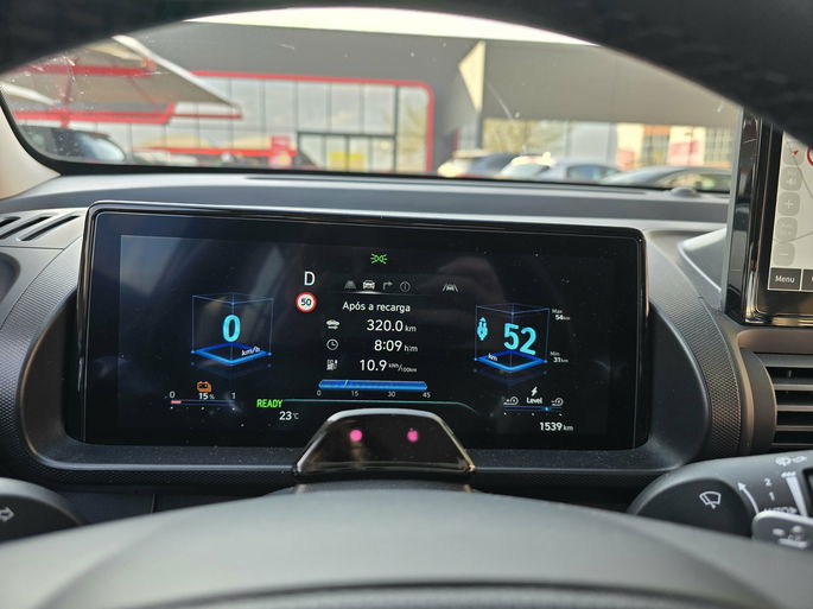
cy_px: 304
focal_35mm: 23
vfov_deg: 58.8
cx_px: 406
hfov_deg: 74.0
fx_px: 540
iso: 50
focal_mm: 6.3
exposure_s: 1/180
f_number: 1.7
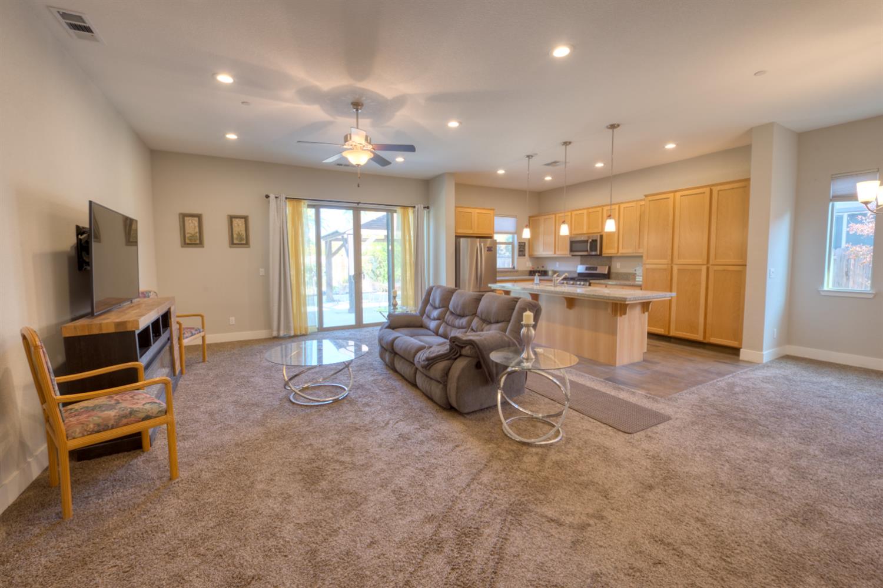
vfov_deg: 81.2
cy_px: 294
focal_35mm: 14
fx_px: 343
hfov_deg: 104.3
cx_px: 442
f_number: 10
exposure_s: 1/10
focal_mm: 14
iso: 400
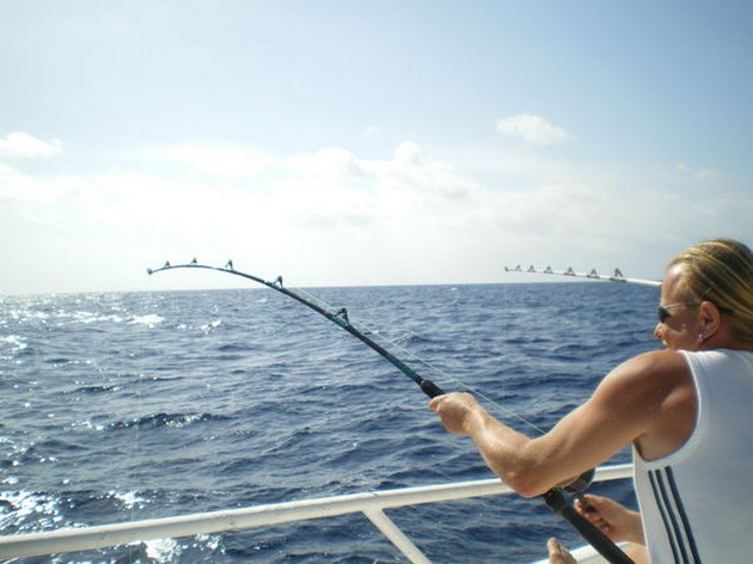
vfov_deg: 39.6
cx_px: 376
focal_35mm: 36
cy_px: 282
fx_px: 783
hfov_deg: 51.4
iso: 50
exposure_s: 1/640
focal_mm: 6.3
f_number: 4.6
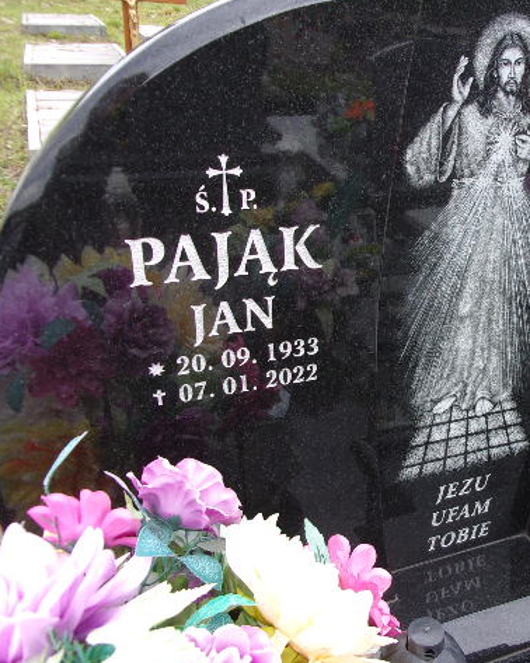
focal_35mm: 37
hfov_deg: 38.7
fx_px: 726
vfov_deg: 49.1
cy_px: 334
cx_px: 421
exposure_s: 1/140
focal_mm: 5.1
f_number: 3.9
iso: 80
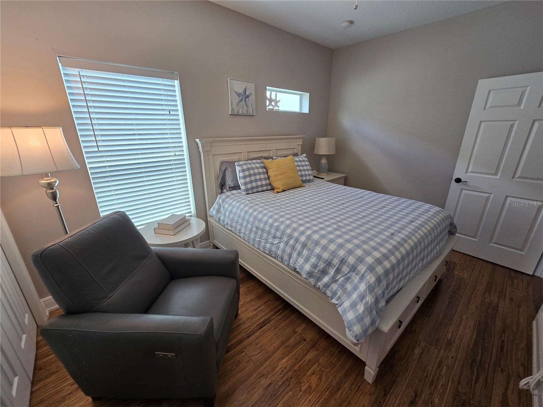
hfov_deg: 106.2
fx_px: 204
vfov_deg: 89.9
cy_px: 204
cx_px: 272
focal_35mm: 13
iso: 80
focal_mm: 2.2
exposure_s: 1/60
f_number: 2.2
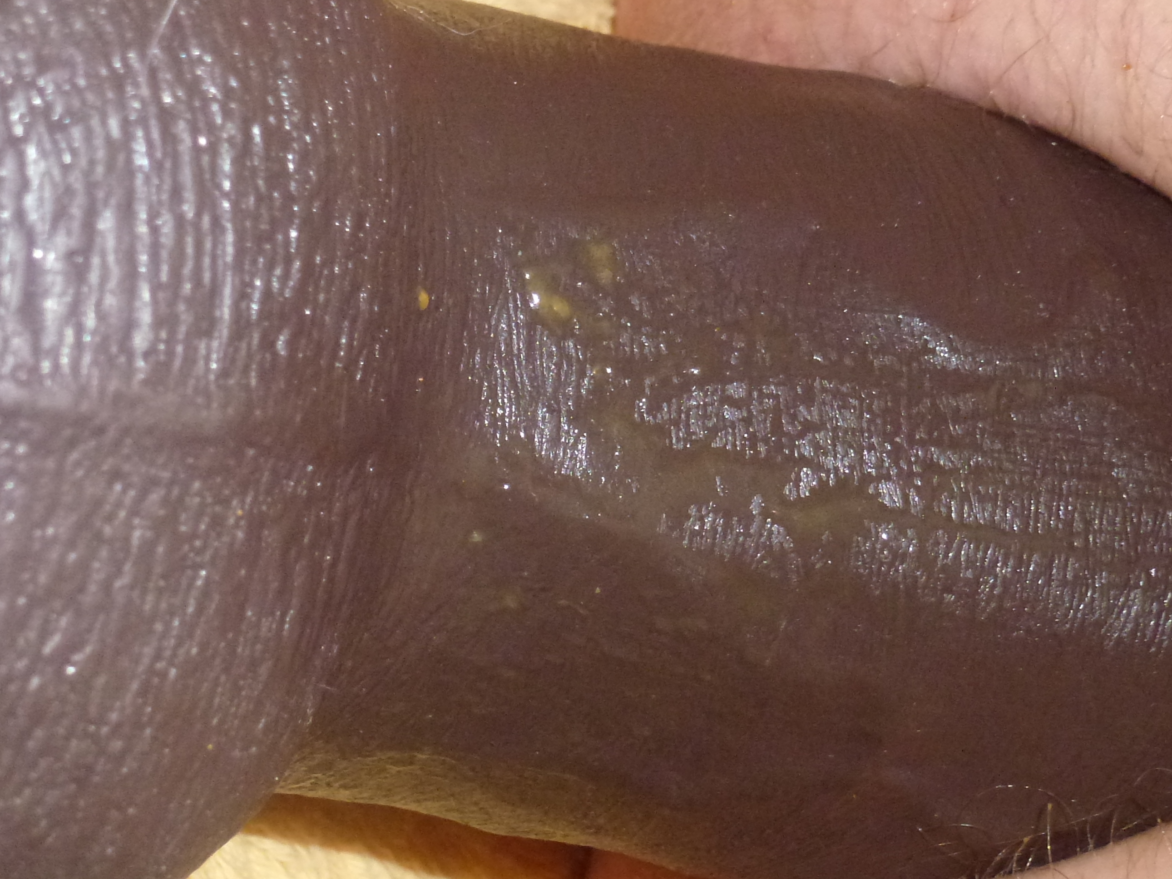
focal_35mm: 77
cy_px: 544
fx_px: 2607
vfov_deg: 19.1
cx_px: 467
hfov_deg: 25.3
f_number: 4
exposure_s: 1/125
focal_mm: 8
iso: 400
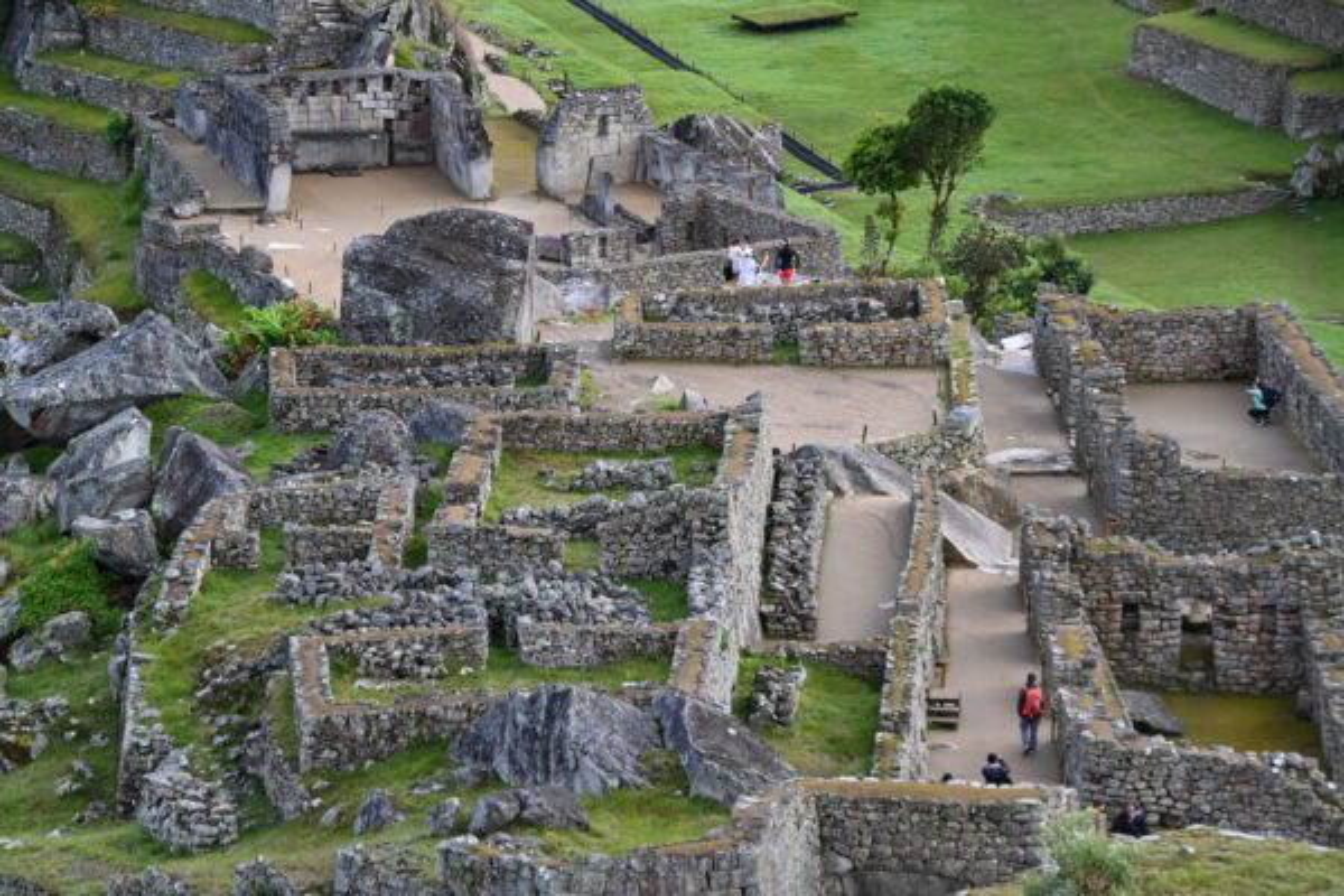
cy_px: 448
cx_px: 672
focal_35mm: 174
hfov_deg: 11.8
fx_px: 6495
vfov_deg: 7.9
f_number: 5
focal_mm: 116
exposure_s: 1/125
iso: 400
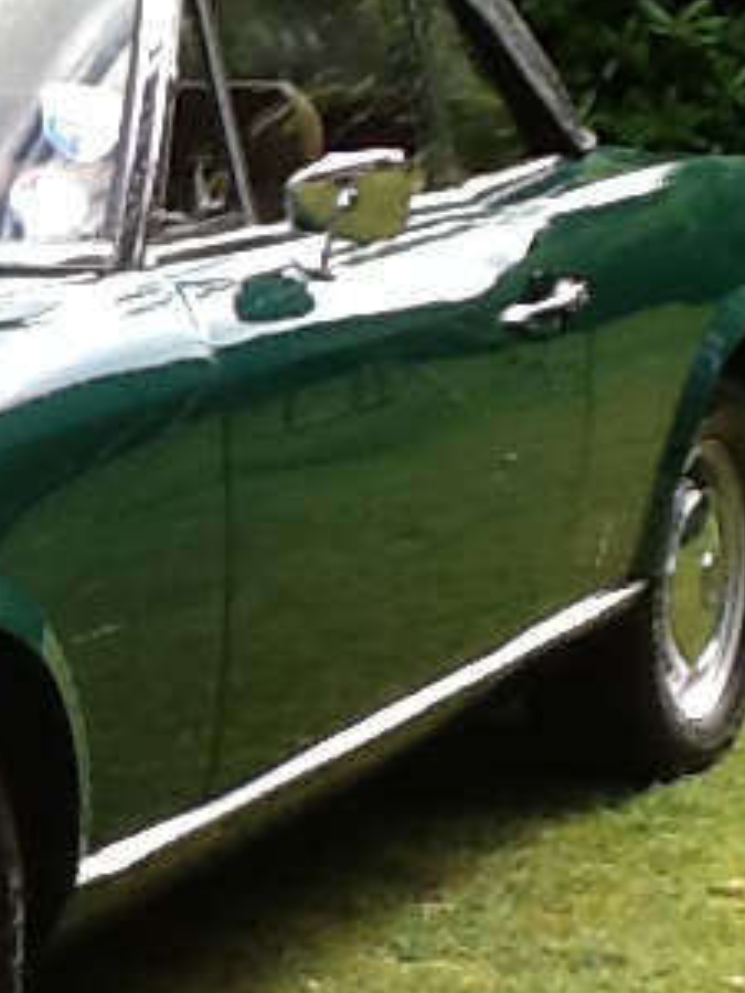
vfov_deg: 13.9
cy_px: 735
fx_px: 4046
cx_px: -543
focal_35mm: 141
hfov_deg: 10.0
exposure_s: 1/216
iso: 40
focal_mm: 2.03
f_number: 2.4
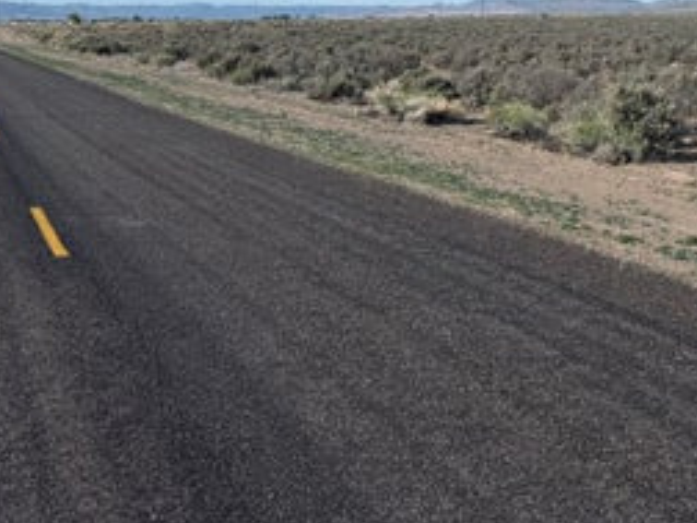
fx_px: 1228
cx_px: 628
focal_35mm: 61
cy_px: 42
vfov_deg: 23.3
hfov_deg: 30.3
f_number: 1.78
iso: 80
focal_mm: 6.76
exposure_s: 1/5814
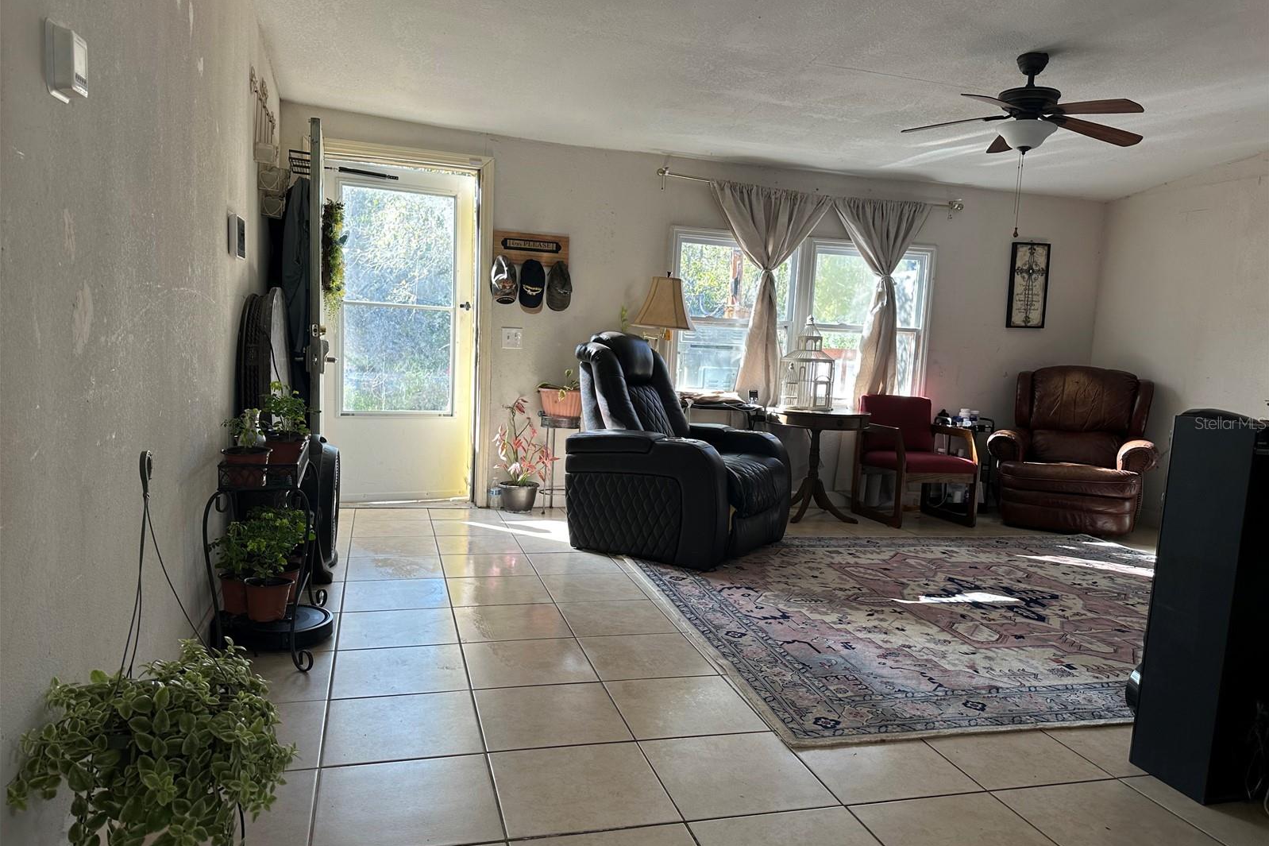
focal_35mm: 25
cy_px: 423
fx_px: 881
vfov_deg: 51.3
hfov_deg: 71.5
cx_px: 634
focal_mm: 6.86
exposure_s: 1/120
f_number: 1.78
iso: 100
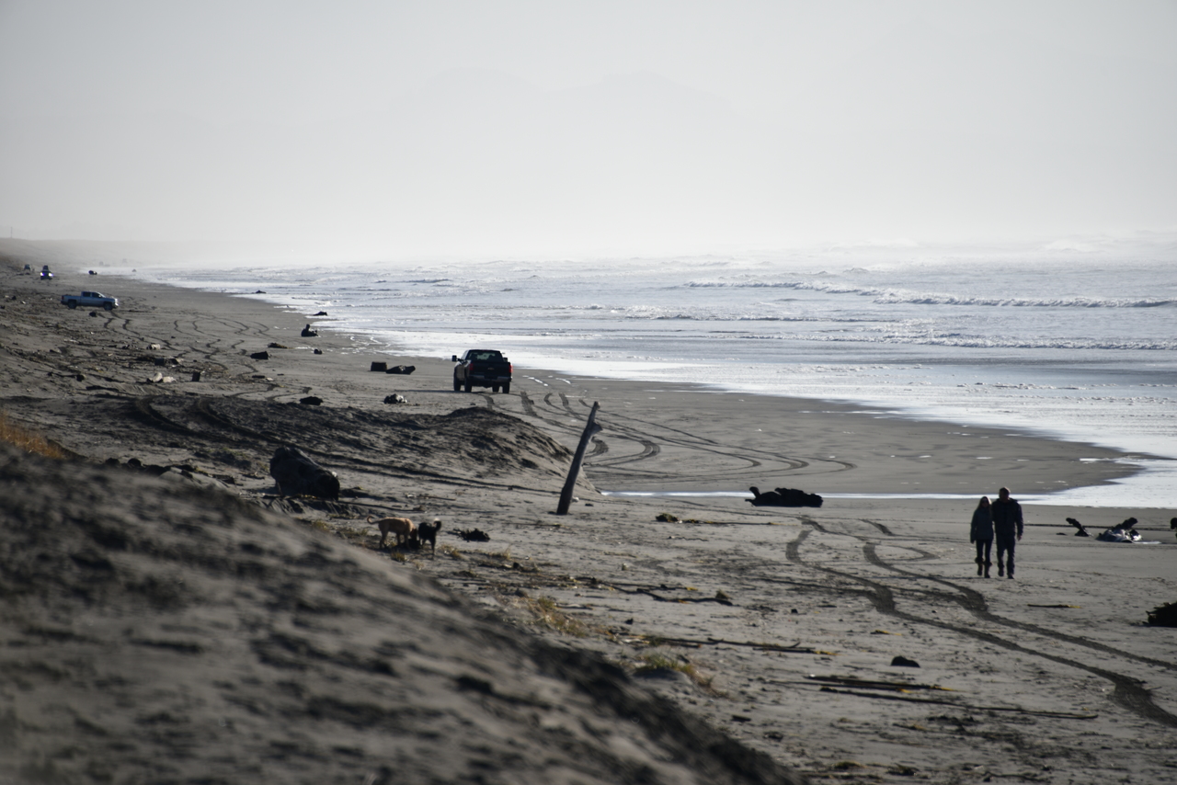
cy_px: 392
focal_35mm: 300
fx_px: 9810
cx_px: 588
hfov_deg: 6.9
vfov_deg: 4.6
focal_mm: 300
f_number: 6.3
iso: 100
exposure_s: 1/640
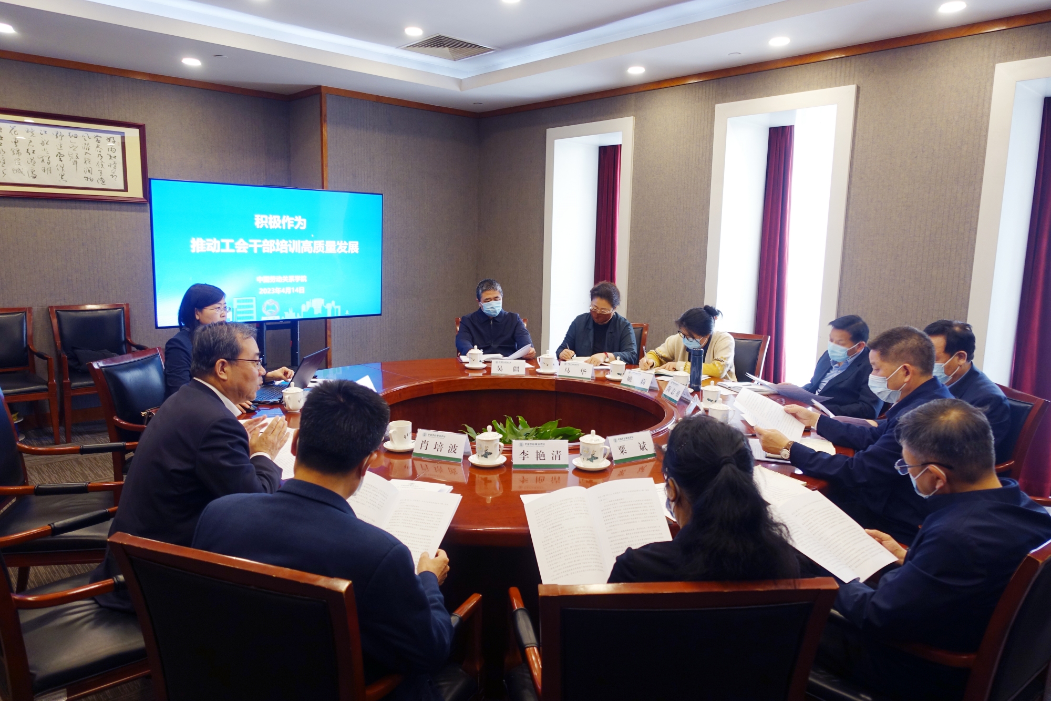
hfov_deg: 73.7
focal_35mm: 24
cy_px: 350
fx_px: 701
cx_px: 526
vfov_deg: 53.1
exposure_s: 1/30
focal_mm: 8.8
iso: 125
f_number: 1.8
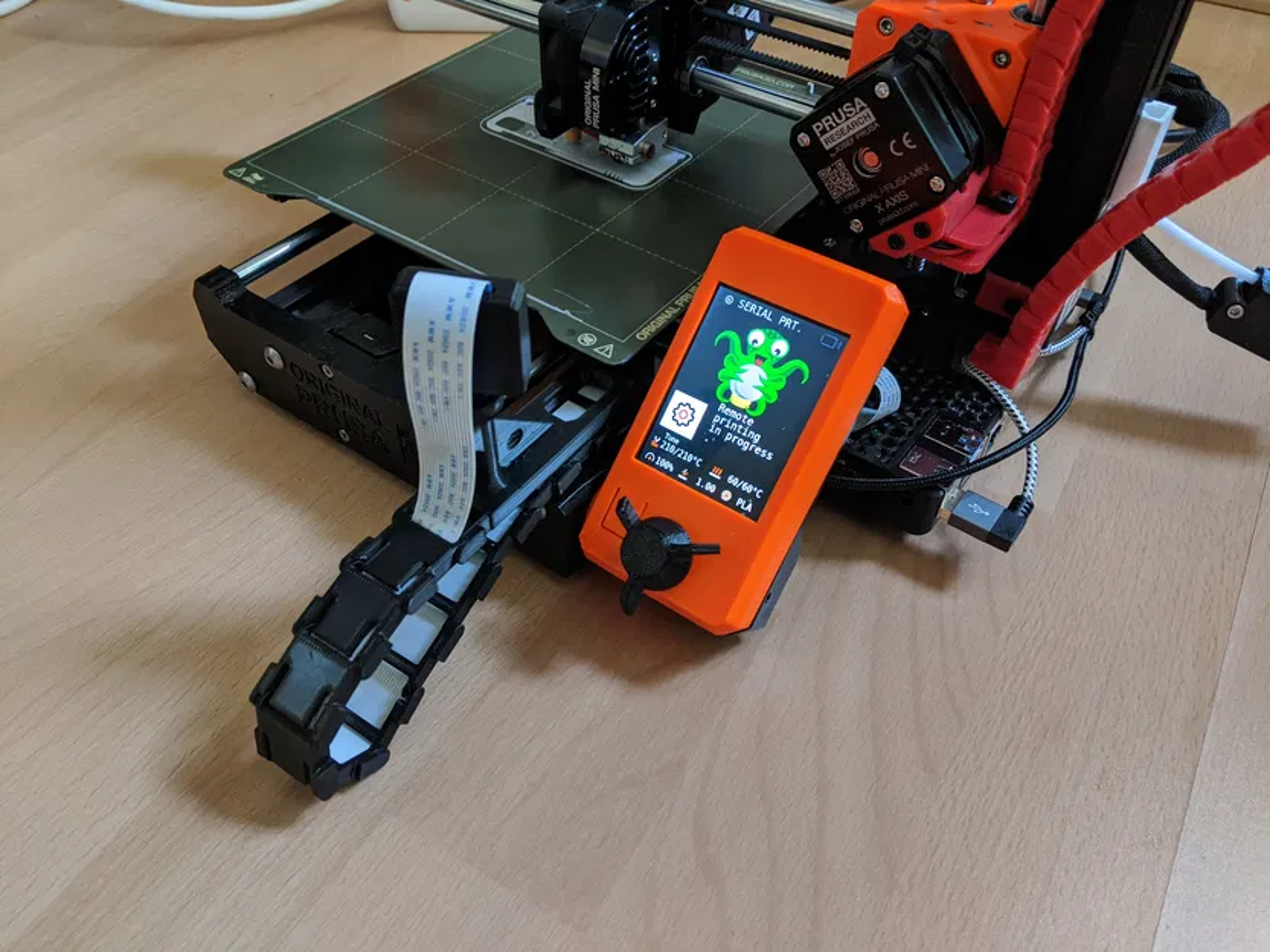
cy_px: 476
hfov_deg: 65.3
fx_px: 991
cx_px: 635
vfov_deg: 51.4
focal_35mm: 27
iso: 228
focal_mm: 4.44
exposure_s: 1/33.4
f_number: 1.8
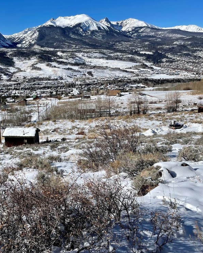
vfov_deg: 51.5
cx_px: 52
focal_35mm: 35
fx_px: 263
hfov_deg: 41.1
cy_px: 125
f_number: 1.6
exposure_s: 1/7407
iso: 32
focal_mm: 5.1
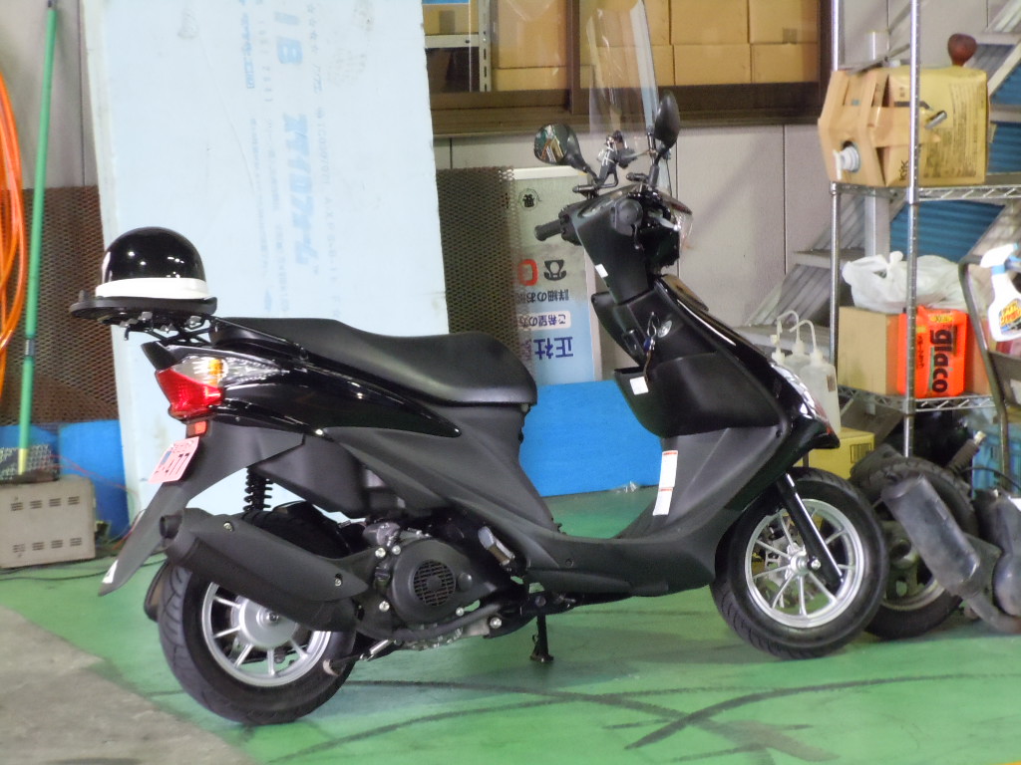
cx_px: 510
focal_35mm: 120
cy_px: 382
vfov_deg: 12.3
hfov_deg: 16.4
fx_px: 3539
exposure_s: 1/8
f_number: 5.4
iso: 800
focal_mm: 21.5
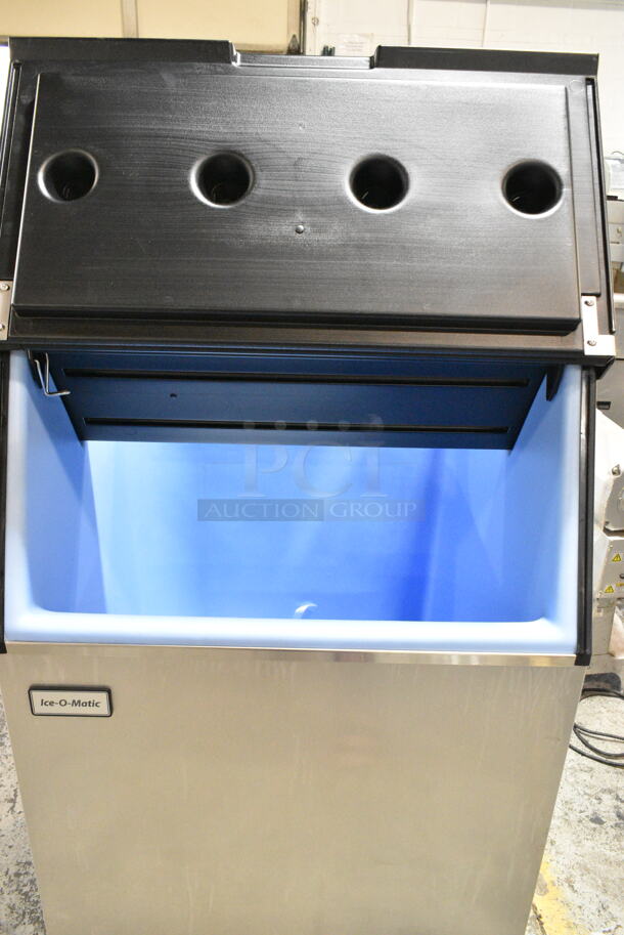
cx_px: 312
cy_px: 468
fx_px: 779
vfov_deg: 61.9
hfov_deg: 43.7
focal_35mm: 30
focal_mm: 20
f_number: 7.1
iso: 6400
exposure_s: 1/200
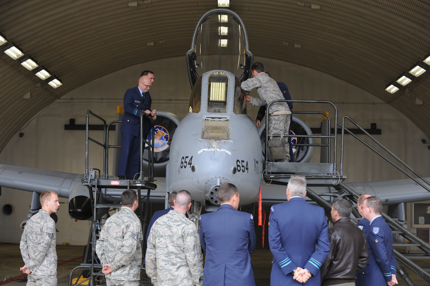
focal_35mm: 78
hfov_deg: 26.0
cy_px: 143
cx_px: 215
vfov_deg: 17.5
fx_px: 931
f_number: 5.6
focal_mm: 78
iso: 200
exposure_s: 1/80
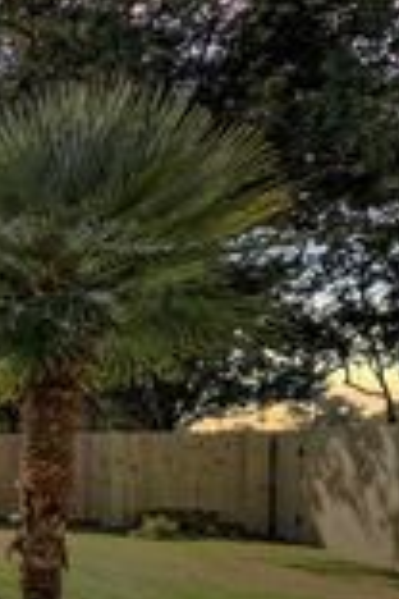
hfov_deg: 16.4
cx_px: -495
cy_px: 443
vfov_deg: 40.1
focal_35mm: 48
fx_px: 798
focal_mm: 15
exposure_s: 1/25
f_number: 9
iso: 800
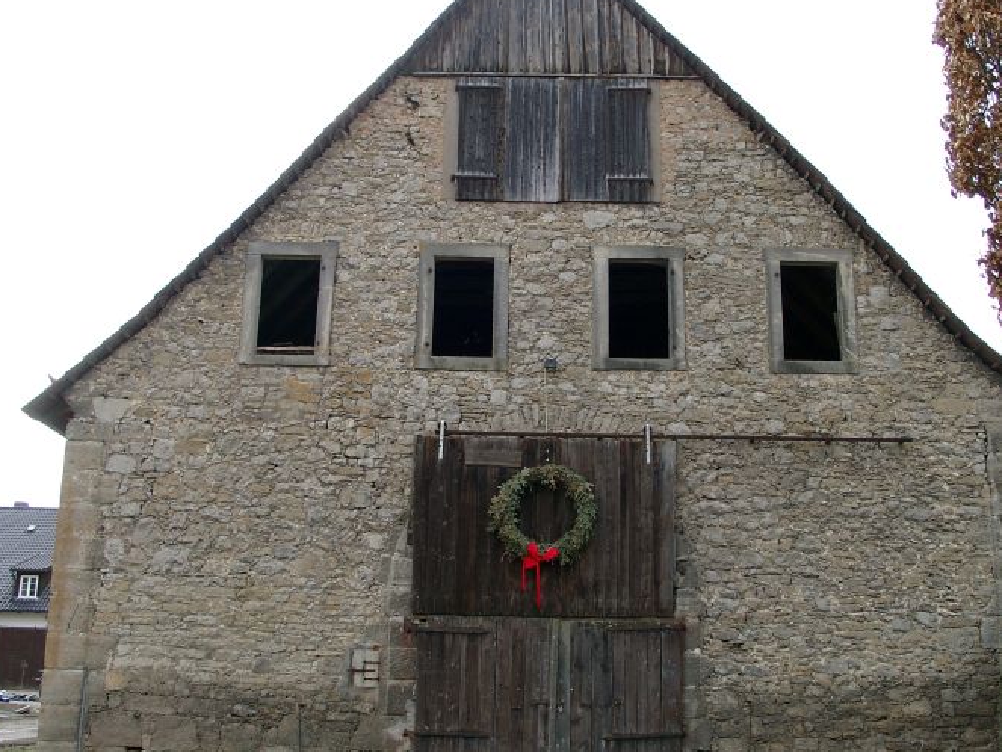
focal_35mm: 41
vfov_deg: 35.1
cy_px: 340
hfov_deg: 45.7
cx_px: 540
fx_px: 1187
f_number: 4
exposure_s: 1/119
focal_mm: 7.13
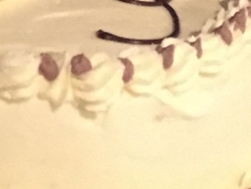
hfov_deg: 11.9
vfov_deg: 8.2
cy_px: -323
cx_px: -47
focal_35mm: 162
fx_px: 1175
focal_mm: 4.15
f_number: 2.2
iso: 1250
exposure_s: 1/17
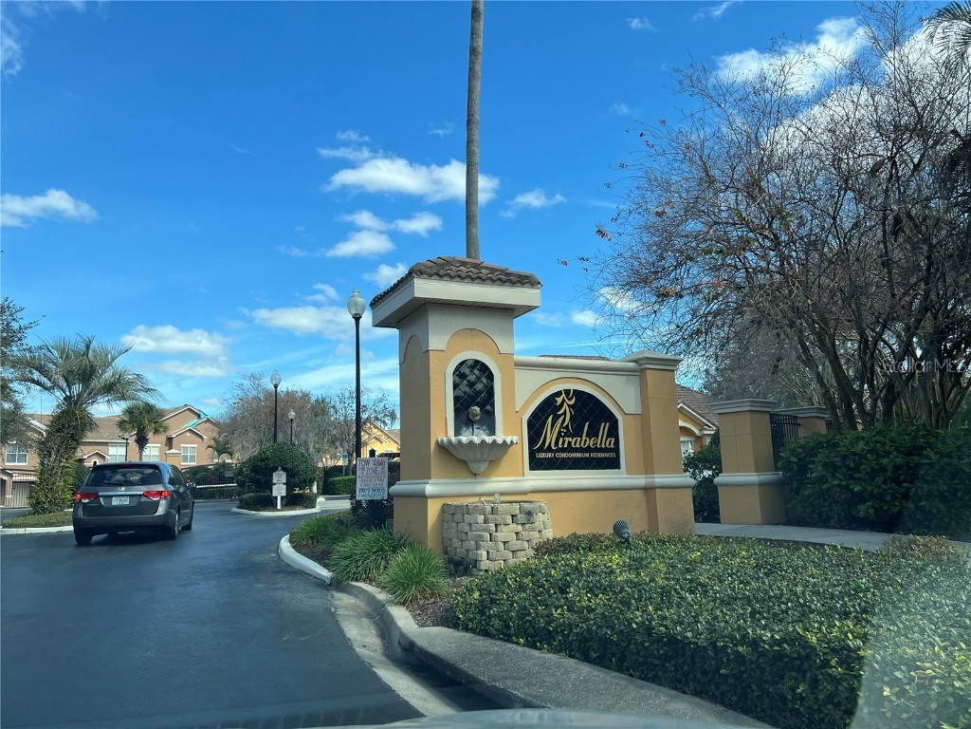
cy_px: 364
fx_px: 729
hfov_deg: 67.3
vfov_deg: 53.1
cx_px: 486
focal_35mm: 26
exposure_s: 1/2457
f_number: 1.5
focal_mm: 5.7
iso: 50
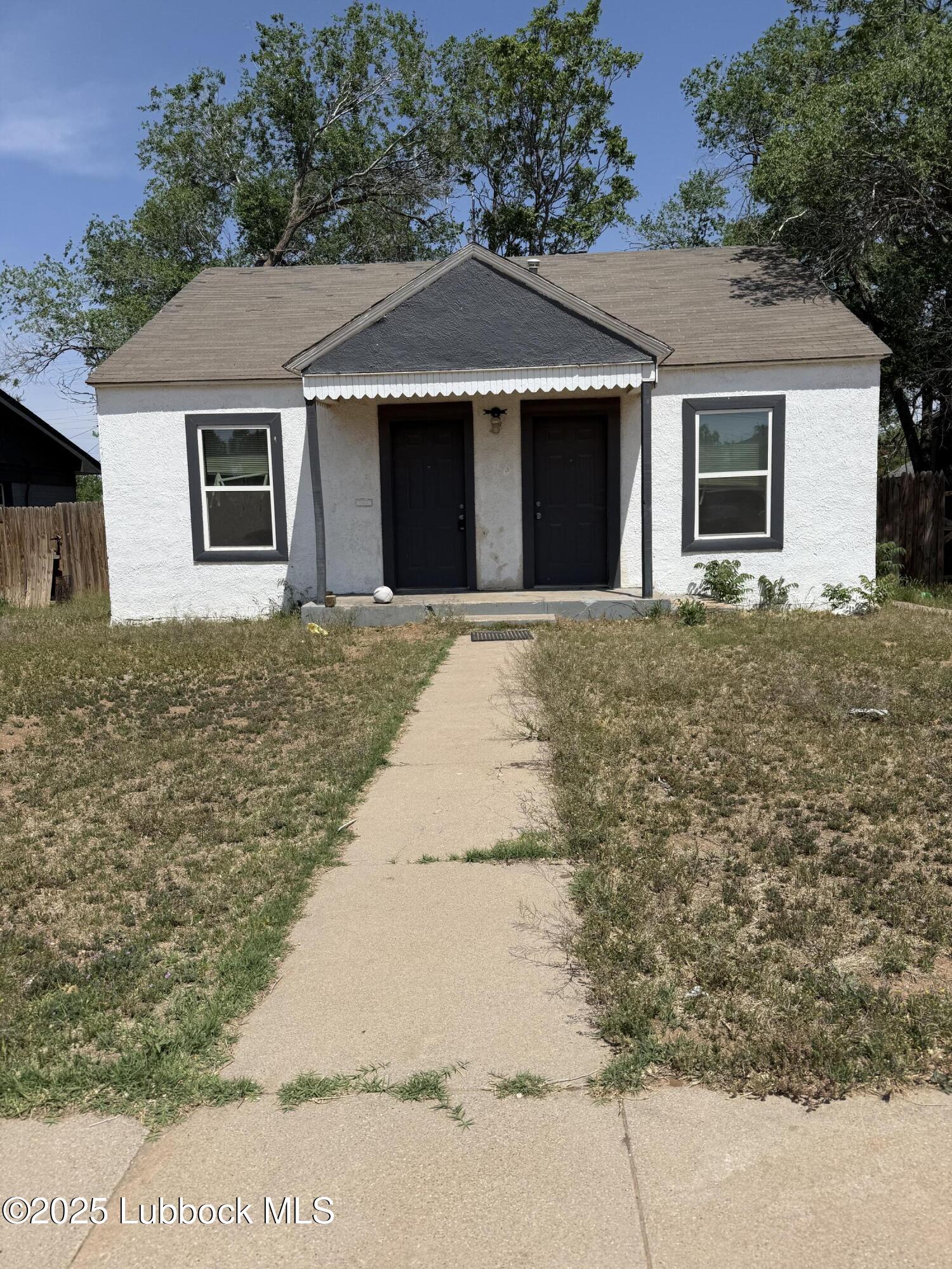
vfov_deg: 71.6
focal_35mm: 24
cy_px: 634
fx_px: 880
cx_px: 476
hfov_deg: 56.8
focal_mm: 6.76
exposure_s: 1/8130
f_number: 1.78
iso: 80
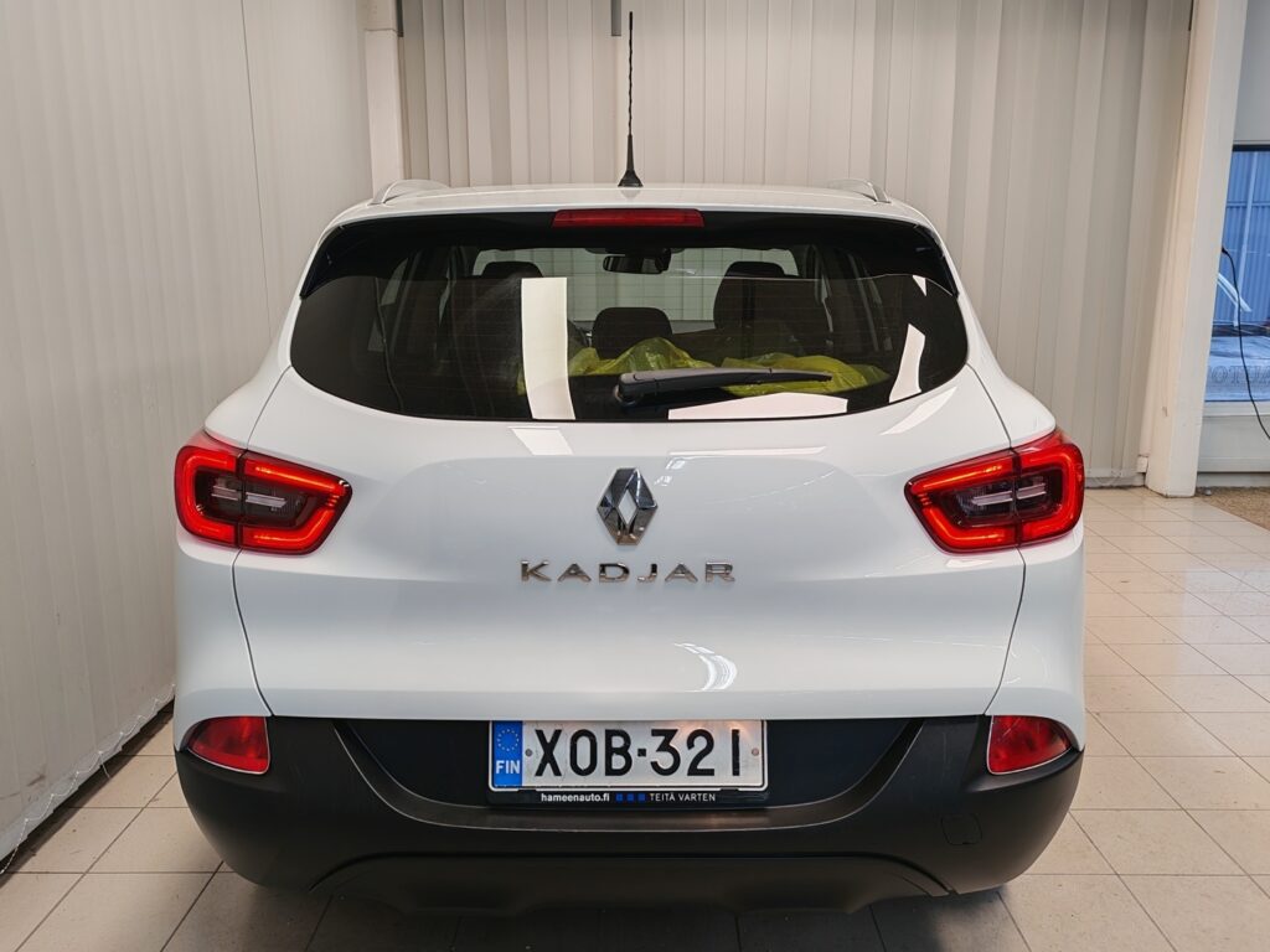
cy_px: 476
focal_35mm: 29
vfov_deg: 48.2
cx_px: 635
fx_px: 1064
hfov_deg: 61.7
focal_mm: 5.4
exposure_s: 1/100
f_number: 1.6
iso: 80
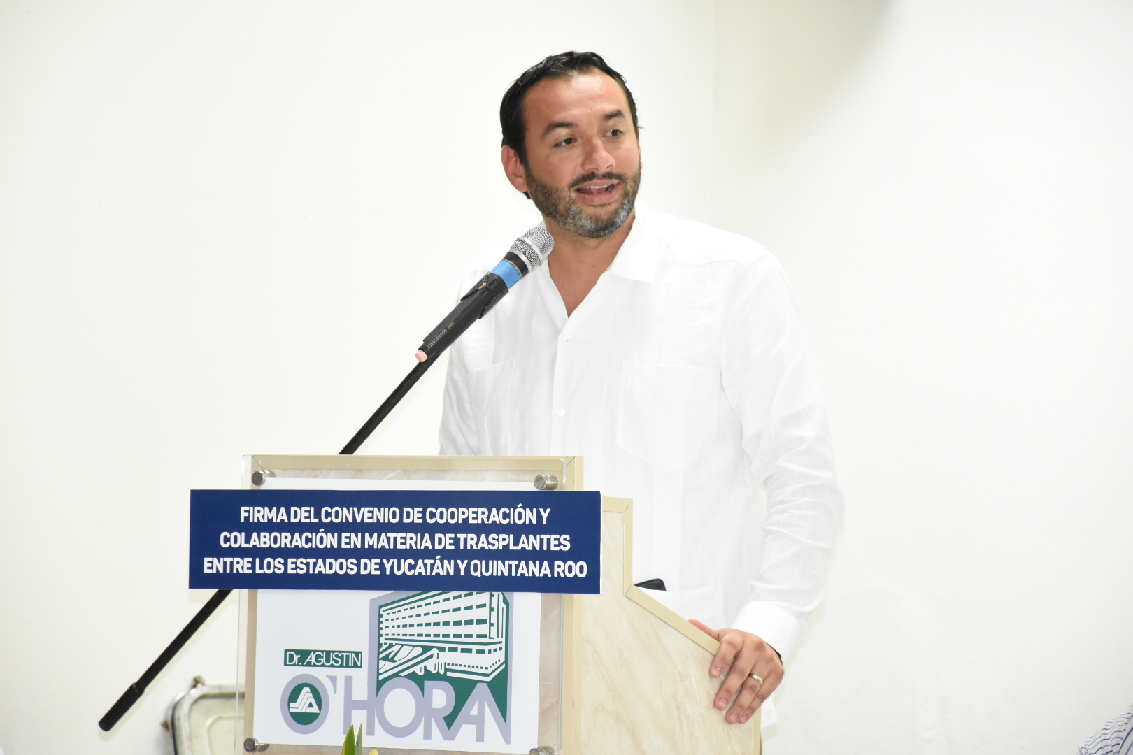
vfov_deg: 6.5
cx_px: 566
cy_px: 378
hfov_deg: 9.8
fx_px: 6609
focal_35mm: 210
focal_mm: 140
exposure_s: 1/40
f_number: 6.3
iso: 2500
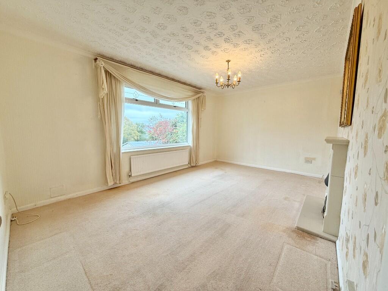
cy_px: 146
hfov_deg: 102.1
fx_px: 157
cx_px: 194
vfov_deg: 85.7
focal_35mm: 14
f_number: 2.2
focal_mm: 2.22
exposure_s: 1/124
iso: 64
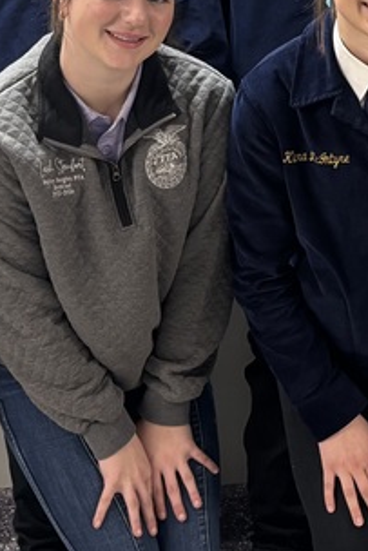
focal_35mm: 91
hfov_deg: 14.5
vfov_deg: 21.8
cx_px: 466
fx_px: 1394
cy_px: 49
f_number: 1.6
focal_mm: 5.96
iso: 160
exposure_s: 1/60
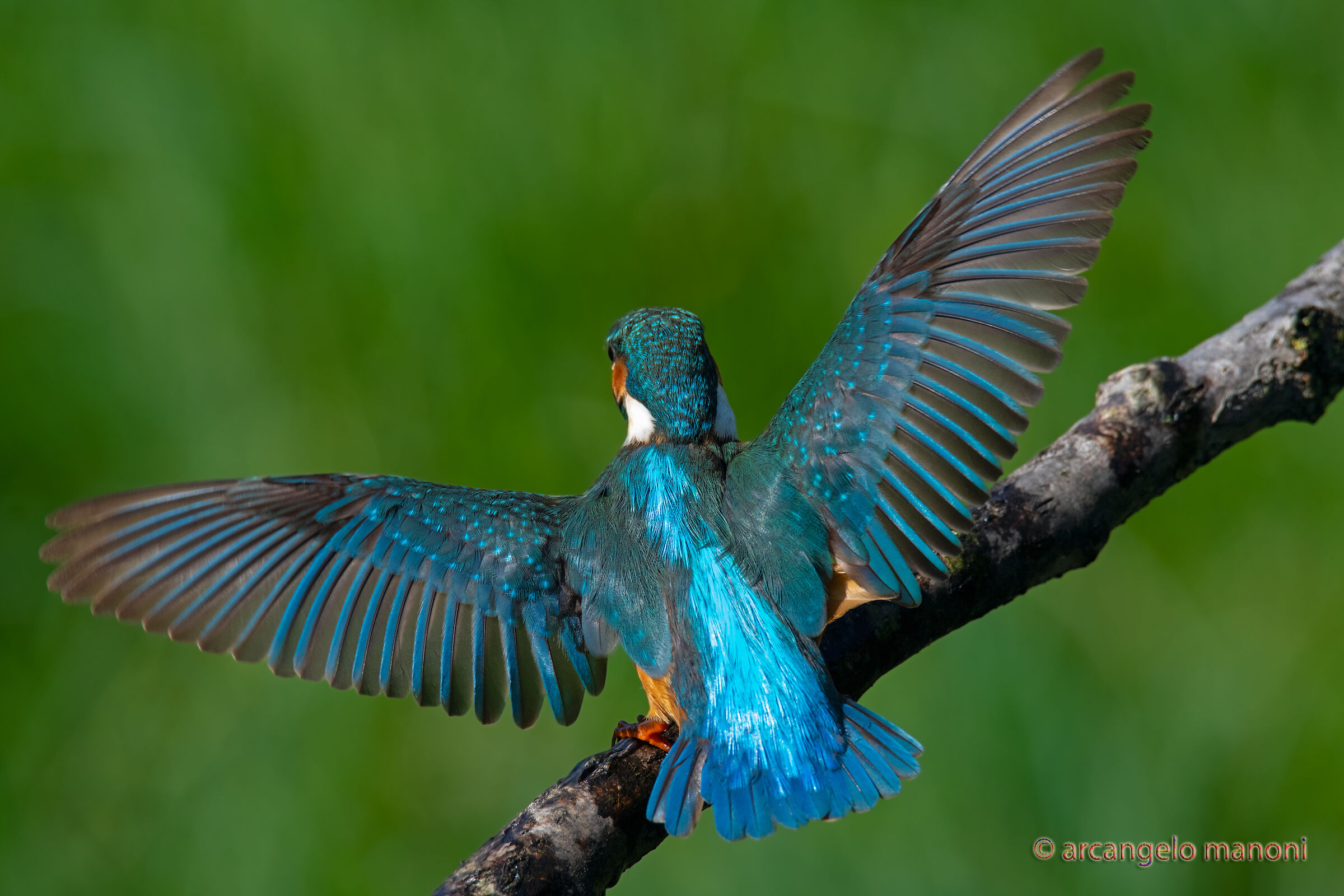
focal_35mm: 600
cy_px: 448
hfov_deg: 3.4
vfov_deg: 2.3
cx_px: 672
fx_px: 22398
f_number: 10
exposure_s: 1/640
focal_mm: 600
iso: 1800
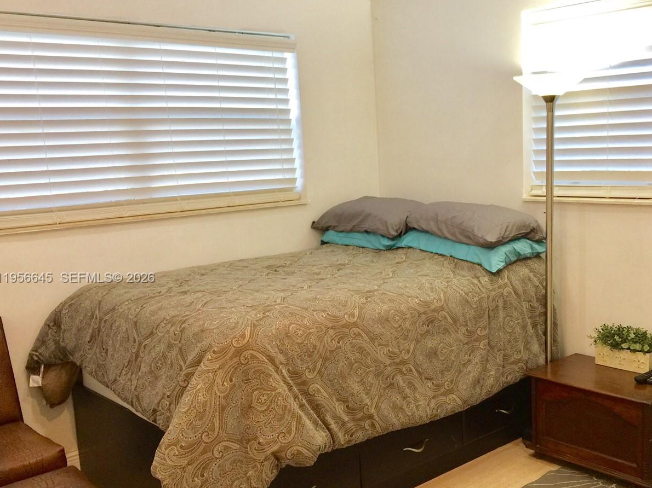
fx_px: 734
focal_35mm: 39
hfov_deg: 47.3
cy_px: 278
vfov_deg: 36.7
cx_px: 422
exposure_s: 1/15
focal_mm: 4.15
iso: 32
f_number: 2.2
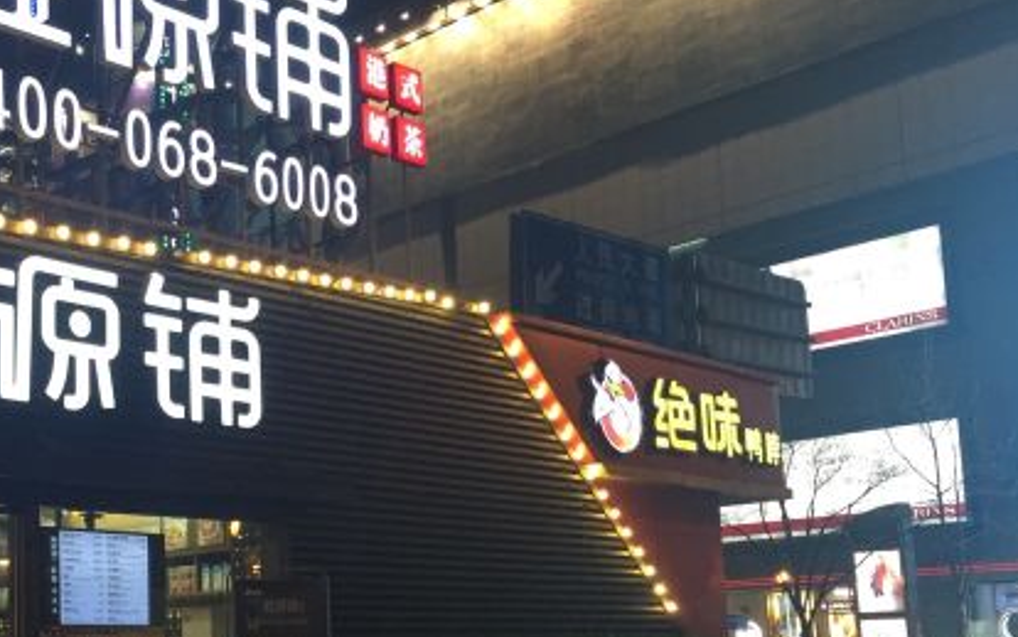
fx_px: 1443
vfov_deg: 24.6
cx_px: 243
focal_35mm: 52
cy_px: 473
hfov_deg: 37.8
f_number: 2.2
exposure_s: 1/30
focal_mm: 4.15
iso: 80
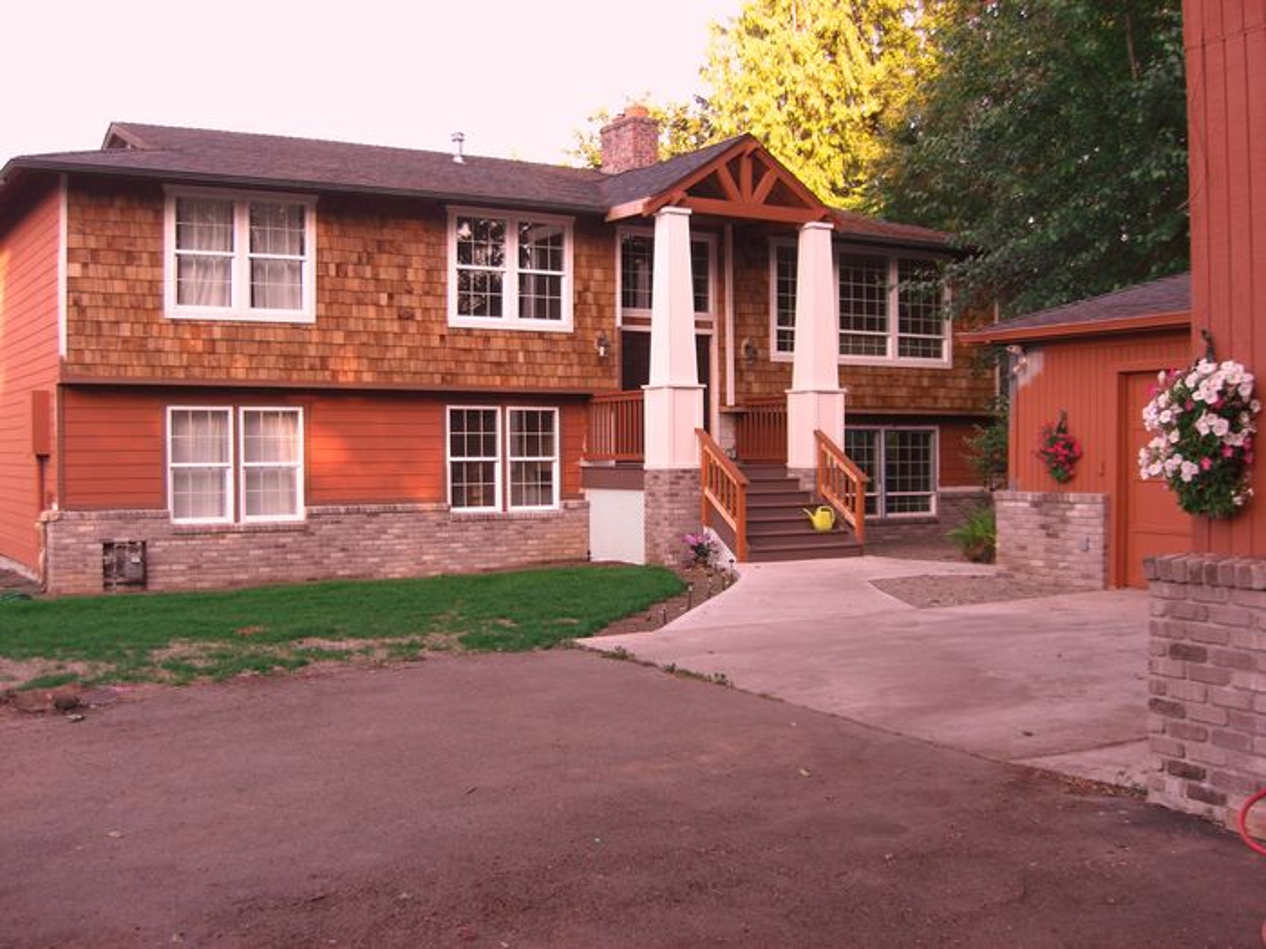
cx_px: 633
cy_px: 474
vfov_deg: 37.7
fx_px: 1390
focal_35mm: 38
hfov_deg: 49.0
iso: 80
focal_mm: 7.9
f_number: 2.8
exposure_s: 1/125
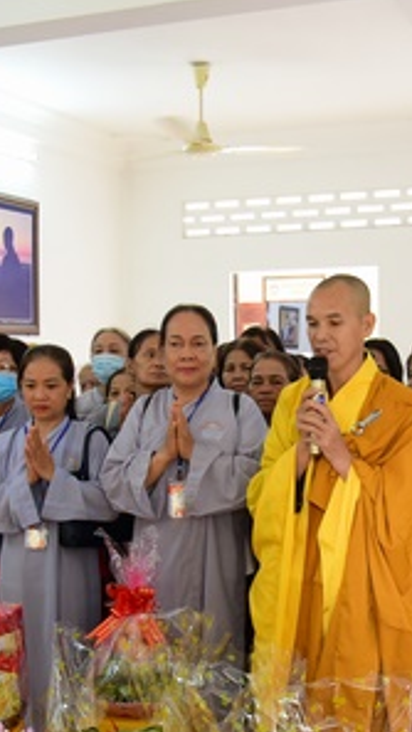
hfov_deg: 21.8
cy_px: 458
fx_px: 1068
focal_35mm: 55
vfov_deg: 37.6
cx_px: 254
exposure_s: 1/80
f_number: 4.5
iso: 1600
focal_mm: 24
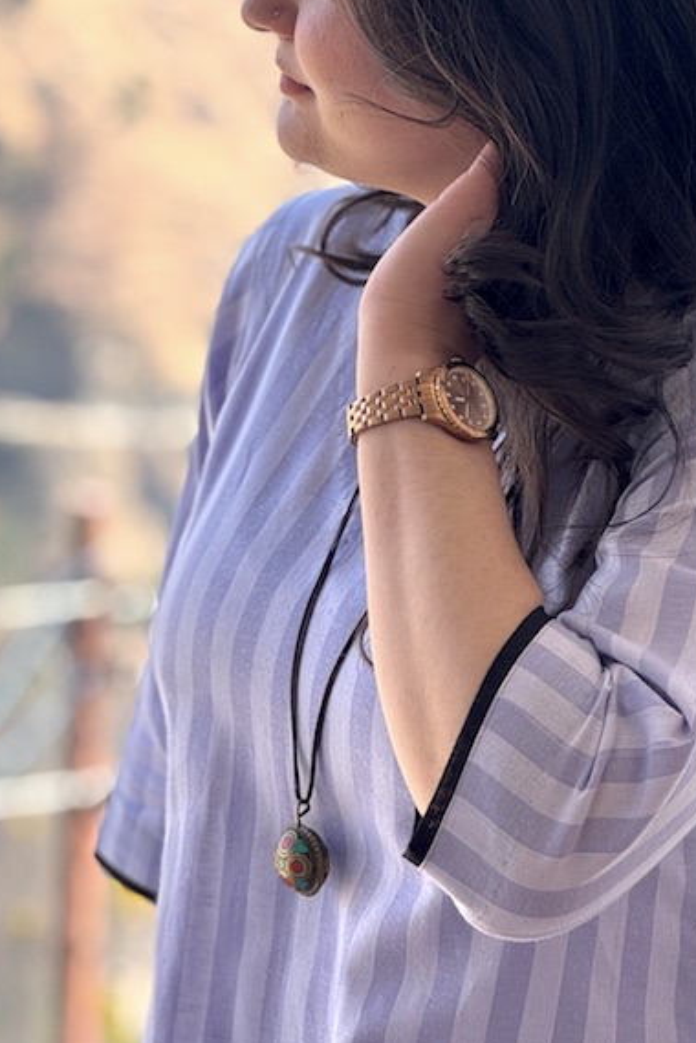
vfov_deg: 14.6
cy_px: 692
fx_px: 4060
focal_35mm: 140
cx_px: 232
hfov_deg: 9.8
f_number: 2.8
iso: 25
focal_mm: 9
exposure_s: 1/103
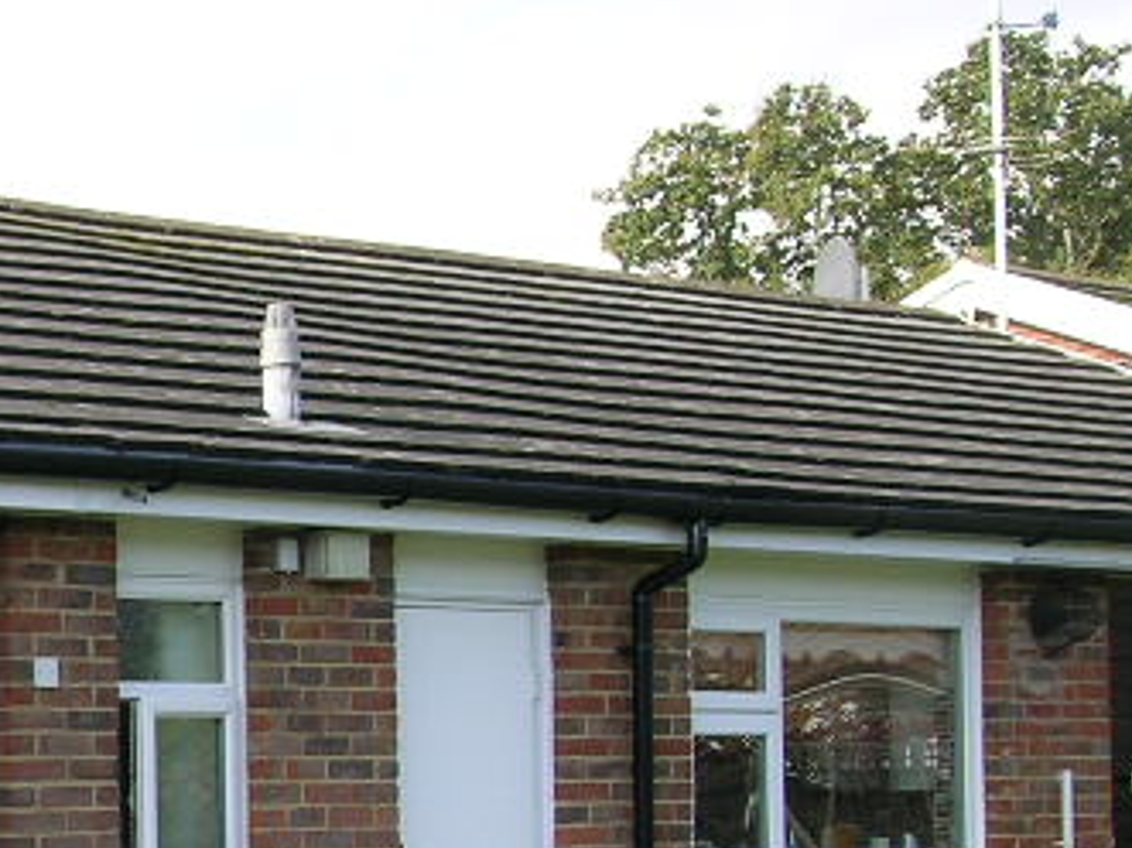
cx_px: -523
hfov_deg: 18.3
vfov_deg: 15.1
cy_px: 865
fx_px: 3138
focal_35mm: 96
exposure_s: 1/146
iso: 50
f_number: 4.6
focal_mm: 6.5
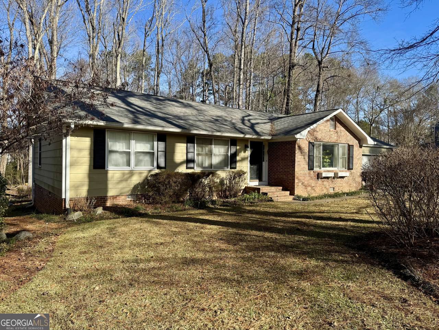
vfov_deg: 56.8
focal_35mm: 24
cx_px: 220
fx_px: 304
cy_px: 165
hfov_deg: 71.6
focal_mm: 6.76
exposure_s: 1/2331
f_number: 1.78
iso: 80
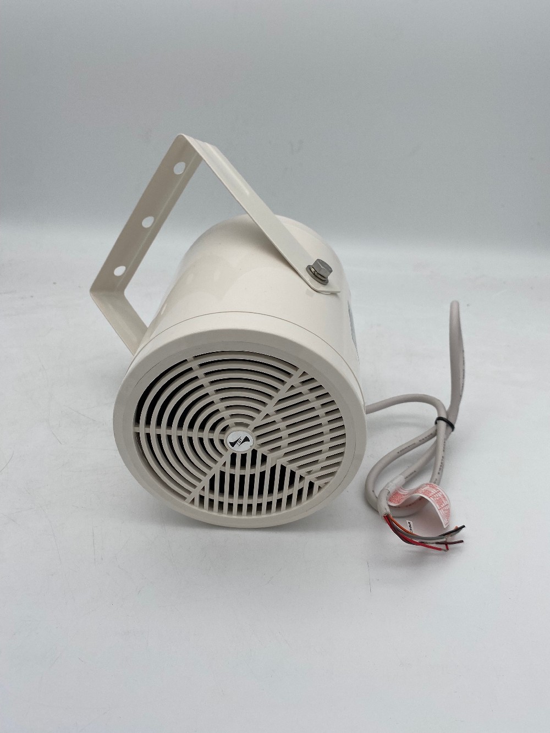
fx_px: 551
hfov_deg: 53.1
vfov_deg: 67.3
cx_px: 275
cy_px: 366
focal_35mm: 26
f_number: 1.8
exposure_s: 1/597
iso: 32
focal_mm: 4.25
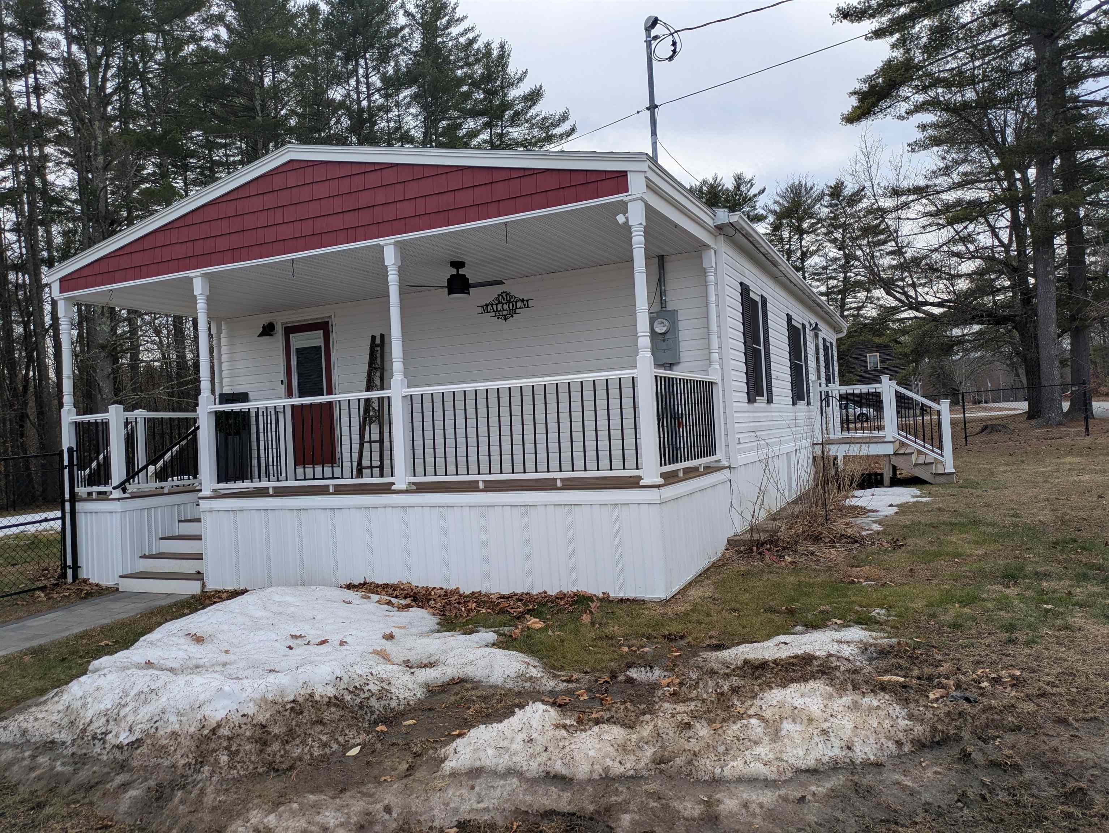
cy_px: 416
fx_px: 801
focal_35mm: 25
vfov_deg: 54.9
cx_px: 554
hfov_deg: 69.4
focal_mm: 5.43
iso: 48
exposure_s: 1/2092
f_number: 1.89
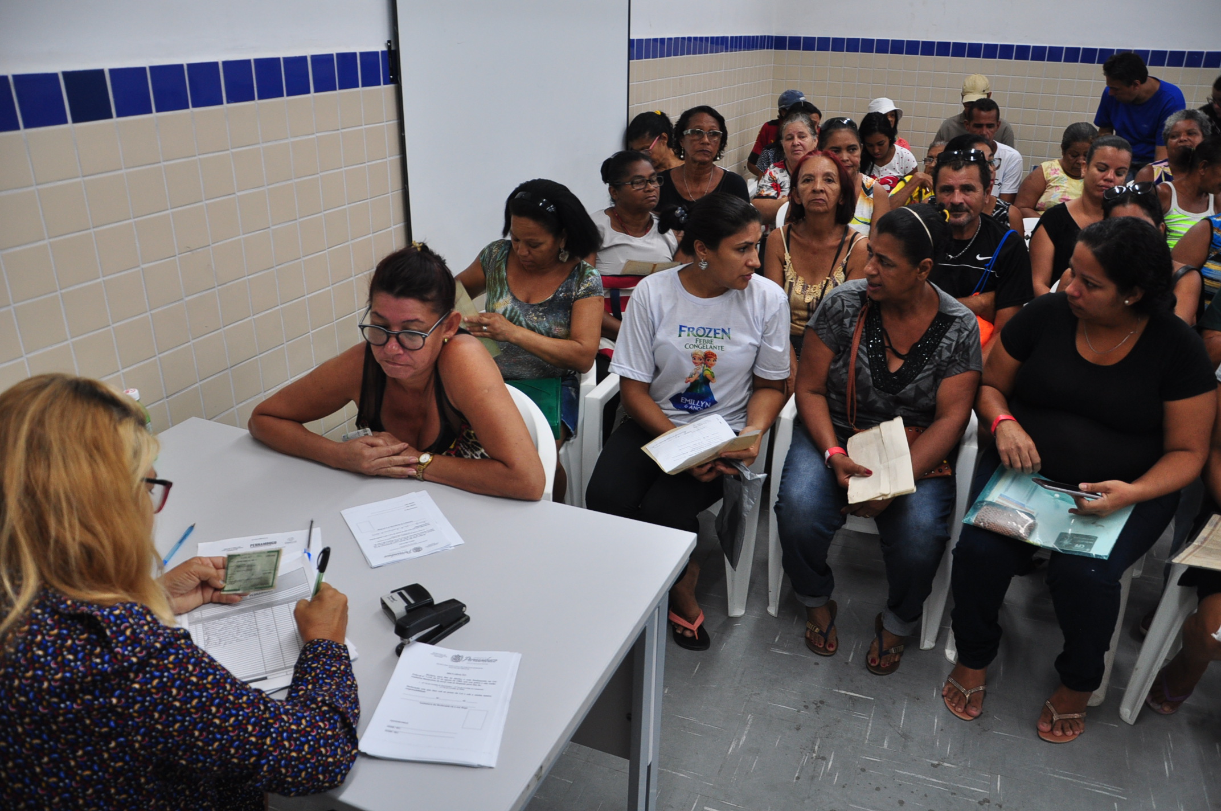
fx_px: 915
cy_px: 406
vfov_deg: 47.8
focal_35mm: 27
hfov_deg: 67.4
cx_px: 610
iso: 400
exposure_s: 1/60
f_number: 4
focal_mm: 18
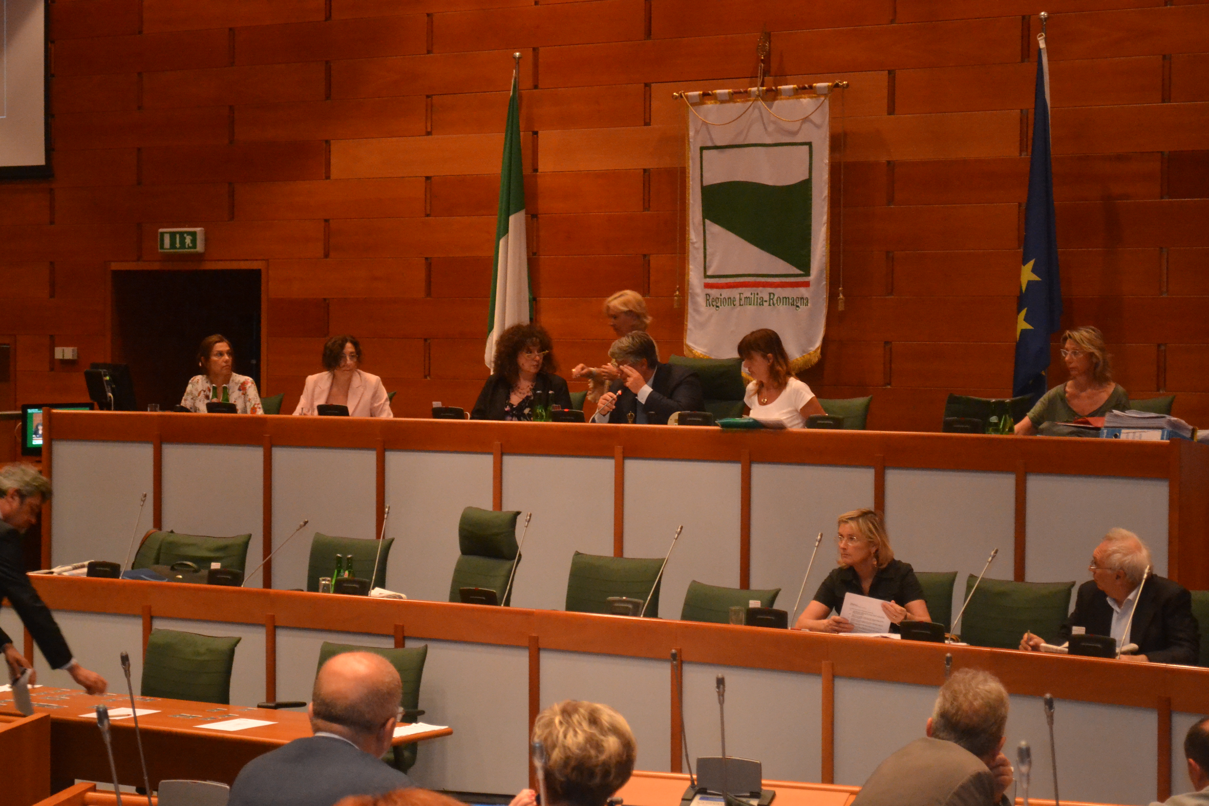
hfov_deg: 24.6
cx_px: 604
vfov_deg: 16.6
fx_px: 2770
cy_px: 403
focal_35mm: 82
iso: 3200
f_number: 5.6
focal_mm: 55
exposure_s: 1/60
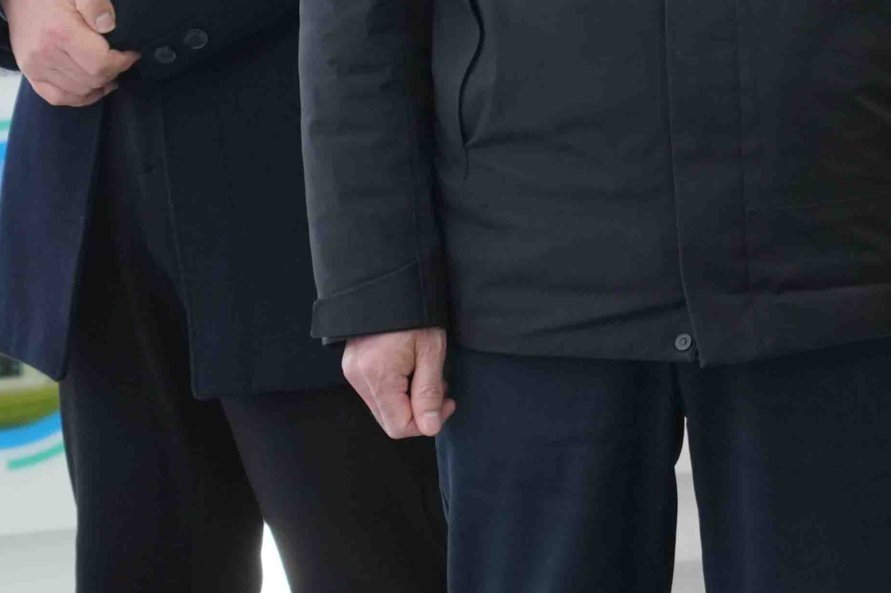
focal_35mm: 251
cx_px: 1016
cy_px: -345
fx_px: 6211
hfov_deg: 8.1
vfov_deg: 5.4
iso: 400
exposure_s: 1/160
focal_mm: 66
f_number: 4
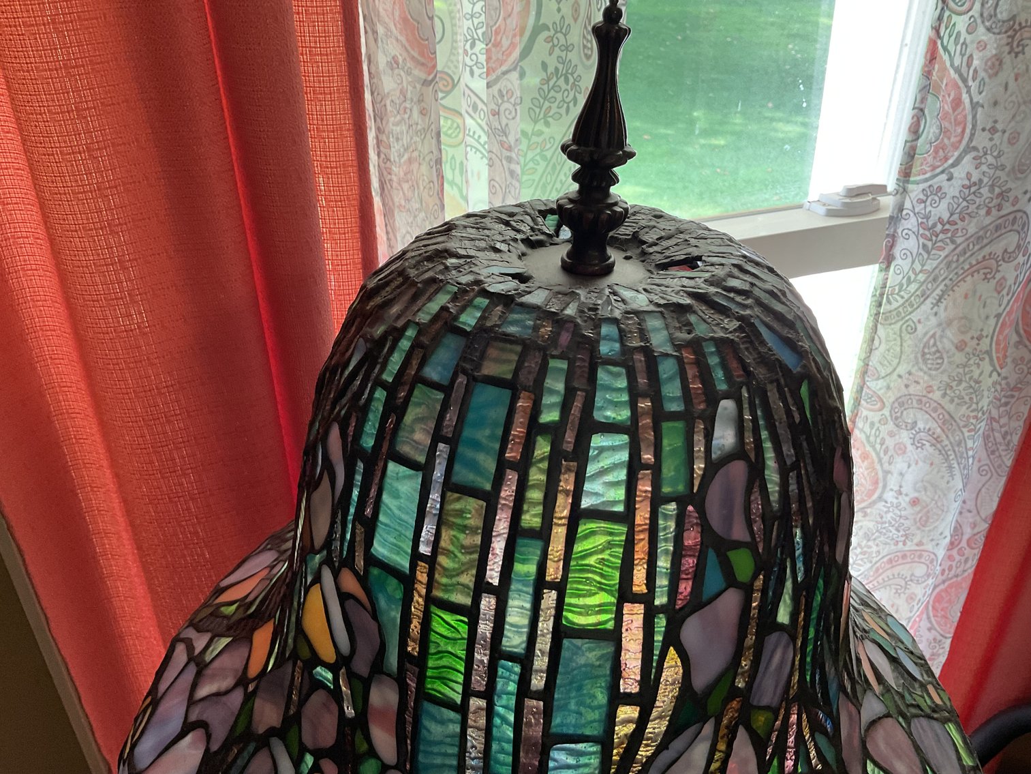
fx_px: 864
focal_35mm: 29
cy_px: 387
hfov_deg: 61.7
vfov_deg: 48.2
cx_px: 516
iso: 50
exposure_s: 1/60
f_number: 1.8
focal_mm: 3
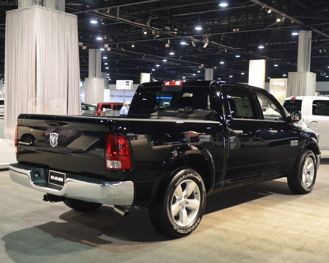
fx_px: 399
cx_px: 185
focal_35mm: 41
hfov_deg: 44.7
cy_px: 132
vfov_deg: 36.5
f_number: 2.8
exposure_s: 1/20
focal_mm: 24
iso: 1600
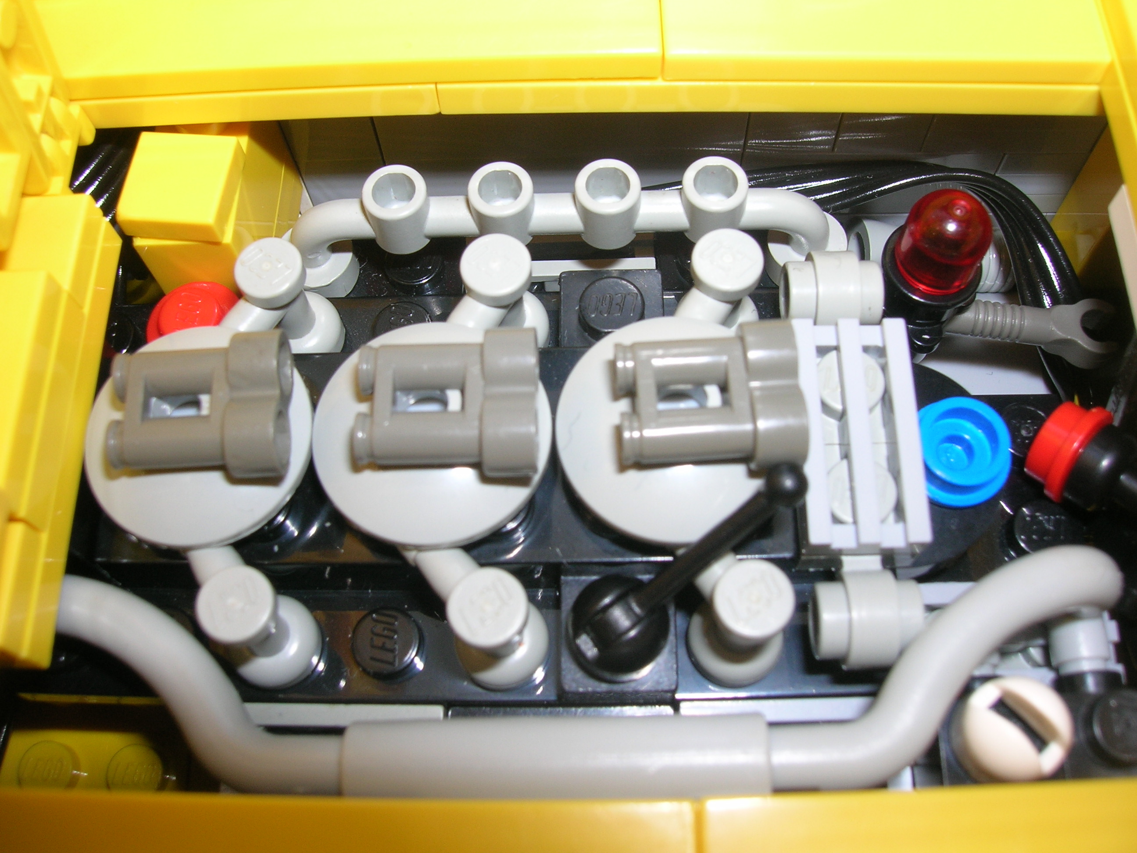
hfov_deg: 54.0
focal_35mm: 34
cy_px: 426
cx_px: 568
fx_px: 1117
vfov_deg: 41.8
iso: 50
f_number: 4.9
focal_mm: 5.7
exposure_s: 1/60.1
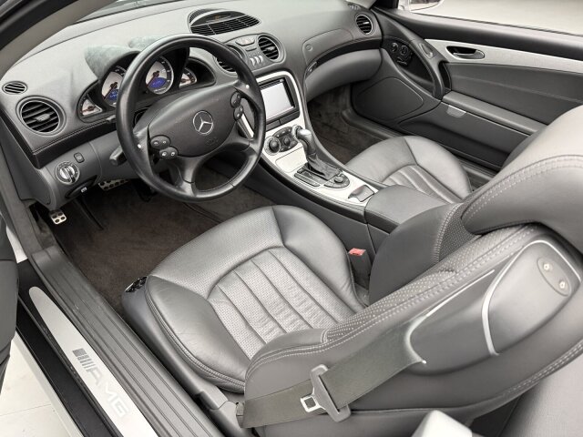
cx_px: 292
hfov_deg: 71.6
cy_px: 218
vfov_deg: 56.8
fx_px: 404
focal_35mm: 24
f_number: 1.78
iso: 320
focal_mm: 6.76
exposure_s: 1/49
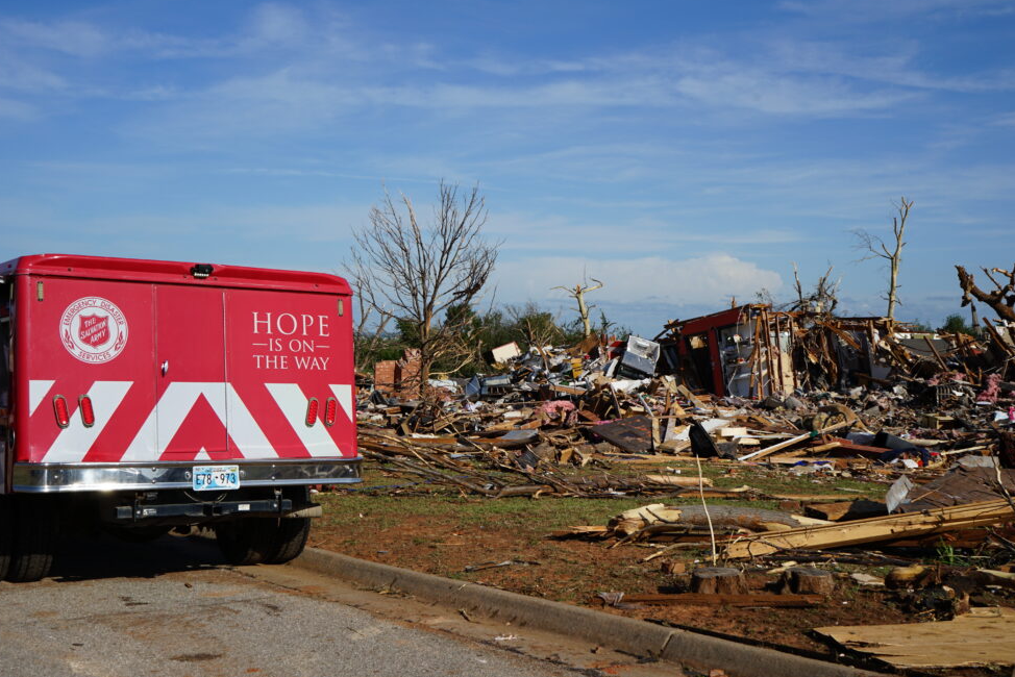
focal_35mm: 41
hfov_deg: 47.4
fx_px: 1156
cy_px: 348
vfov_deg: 32.6
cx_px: 501
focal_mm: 39
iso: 100
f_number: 11
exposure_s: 1/250
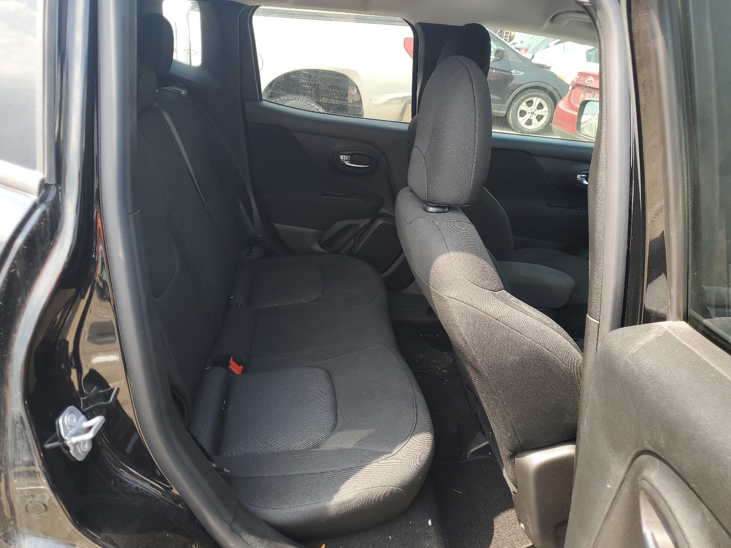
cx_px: 366
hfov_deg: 67.3
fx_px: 549
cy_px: 274
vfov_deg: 53.1
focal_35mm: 26
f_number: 1.5
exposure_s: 1/233
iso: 50
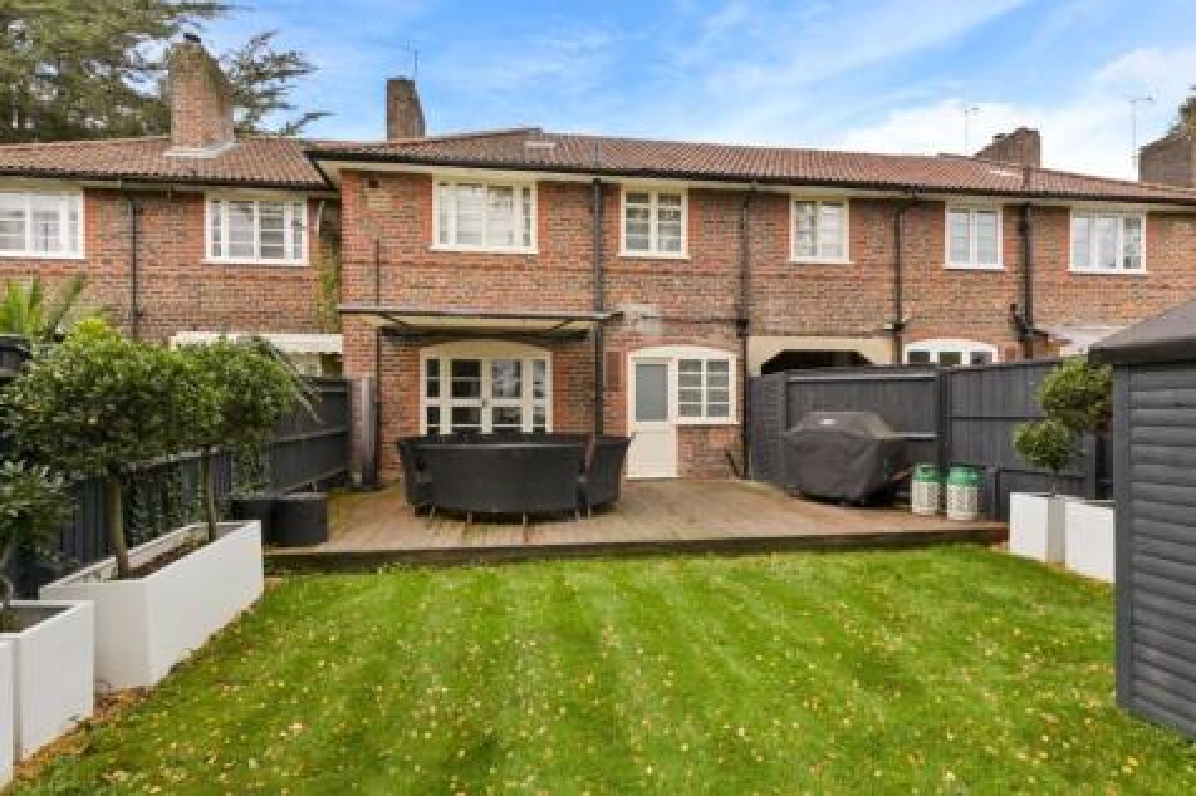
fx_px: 548
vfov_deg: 72.0
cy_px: 398
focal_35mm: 16
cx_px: 598
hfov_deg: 95.0
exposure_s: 1/100
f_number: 14
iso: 400
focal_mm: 16.5
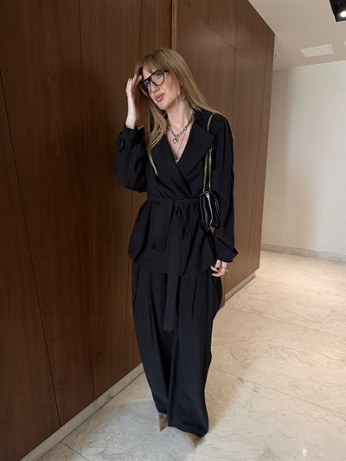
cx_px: 173
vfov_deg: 71.6
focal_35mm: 24
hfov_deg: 56.8
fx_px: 320
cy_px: 230
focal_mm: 6.76
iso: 250
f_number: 1.78
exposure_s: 1/50
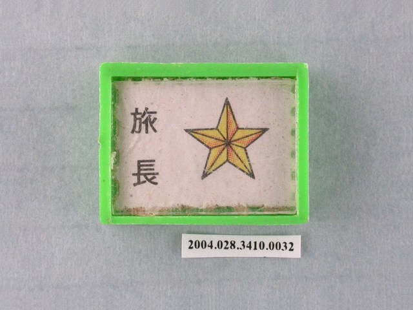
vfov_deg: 10.3
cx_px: 206
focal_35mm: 144
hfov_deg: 13.7
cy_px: 155
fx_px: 1718
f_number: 6.2
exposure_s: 1/30
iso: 200
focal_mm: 29.9
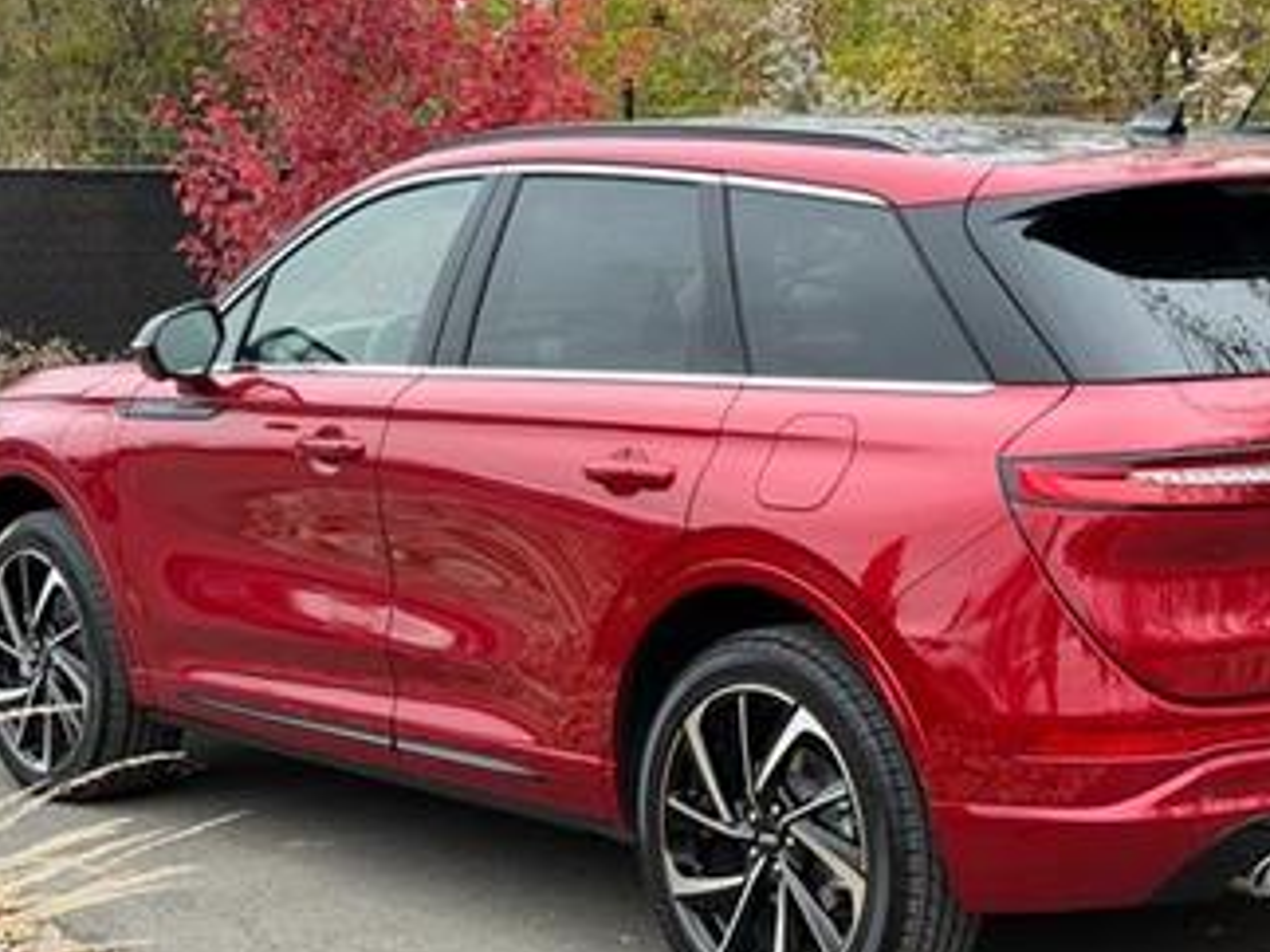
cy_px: 586
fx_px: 2751
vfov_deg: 19.6
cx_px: 790
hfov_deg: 25.9
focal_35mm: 75
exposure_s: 1/305
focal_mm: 6.76
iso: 80
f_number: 1.78
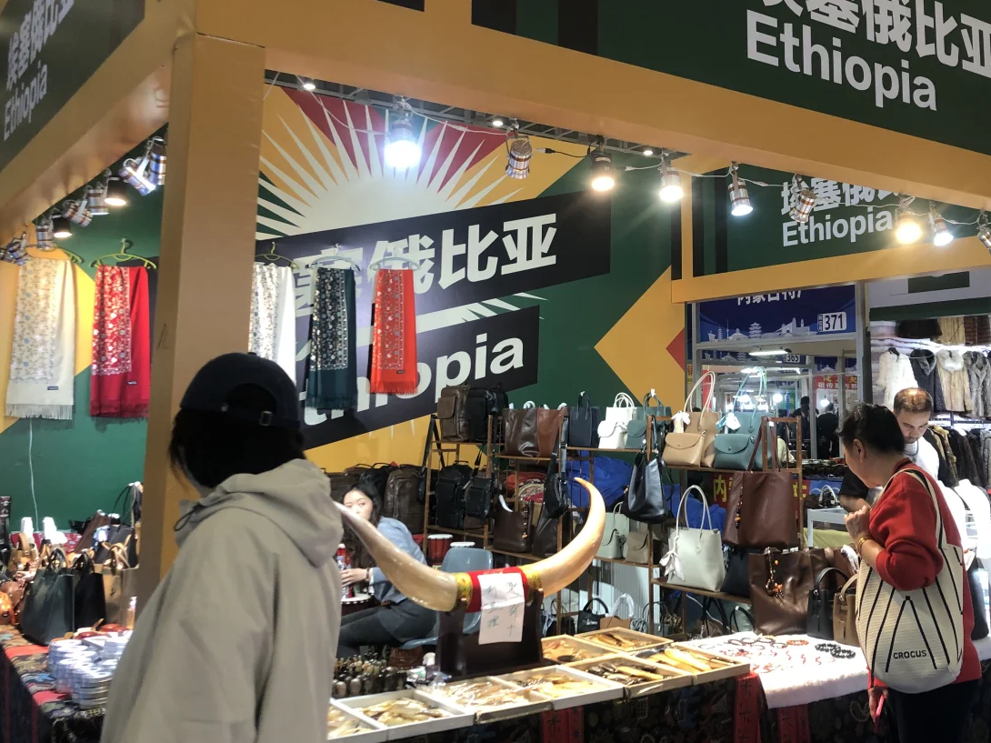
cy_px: 283
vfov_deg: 38.4
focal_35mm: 37
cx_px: 632
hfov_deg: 49.6
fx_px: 1059
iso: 32
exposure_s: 1/33
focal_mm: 4
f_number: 1.8
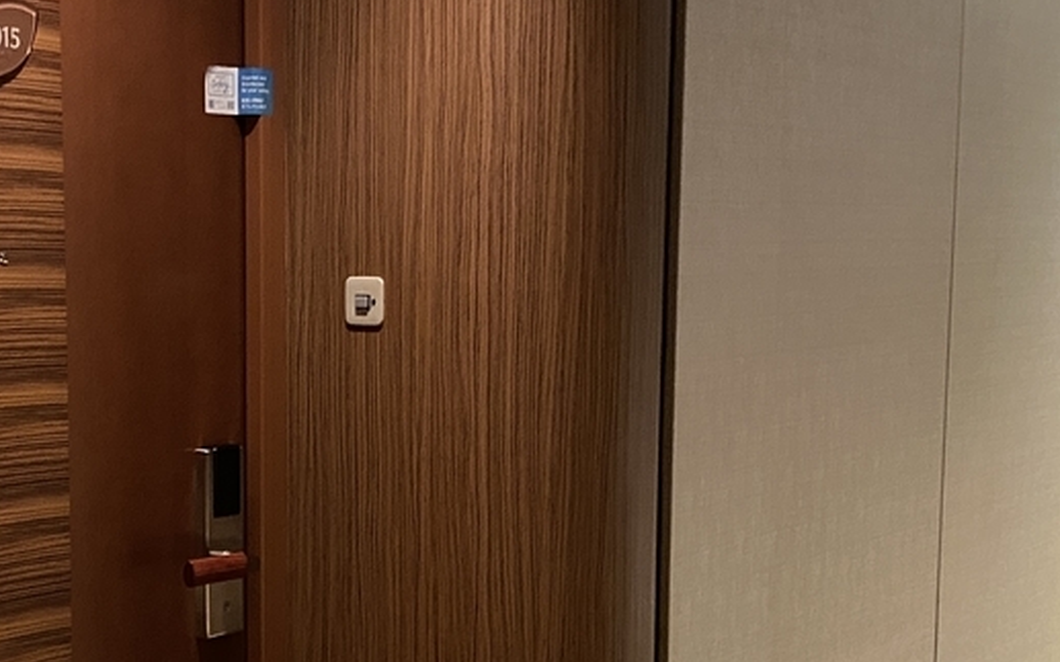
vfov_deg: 20.2
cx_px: 293
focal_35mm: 64
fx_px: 1849
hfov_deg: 31.5
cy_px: 463
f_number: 1.8
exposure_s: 1/25
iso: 800
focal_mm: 4.25
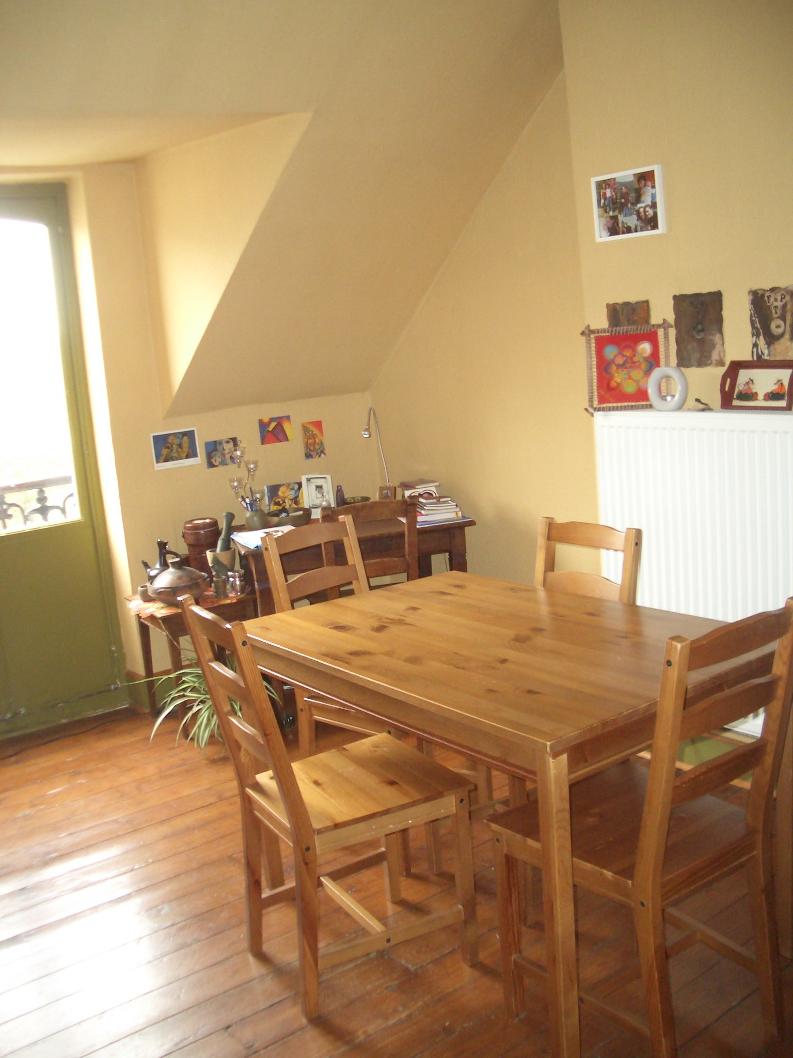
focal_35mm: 35
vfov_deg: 52.6
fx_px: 1069
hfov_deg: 40.7
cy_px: 529
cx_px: 396
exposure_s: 1/60
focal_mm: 5.8
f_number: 2.6
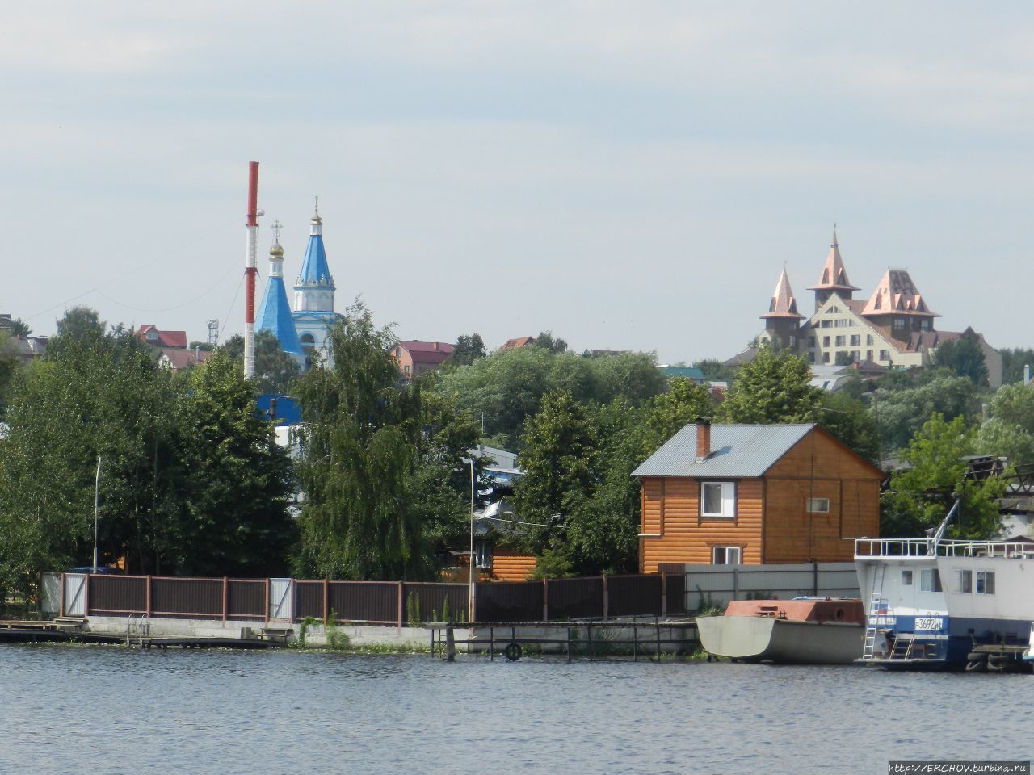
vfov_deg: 8.4
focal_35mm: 176
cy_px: 388
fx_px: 5257
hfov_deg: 11.2
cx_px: 517
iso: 160
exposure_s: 1/800
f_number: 5.4
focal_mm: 31.2
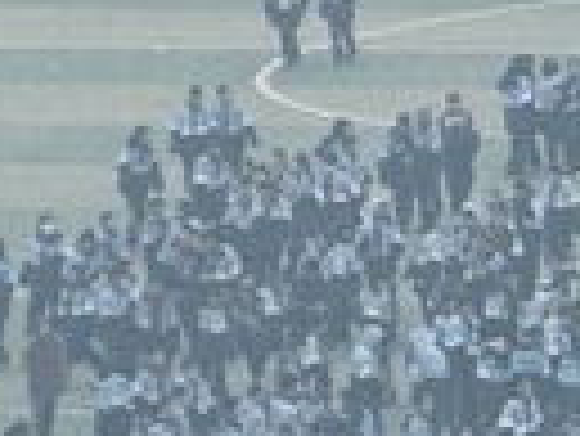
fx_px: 15916
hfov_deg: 2.1
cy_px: -414
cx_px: 1695
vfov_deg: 1.6
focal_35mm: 949
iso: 40
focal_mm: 15.66
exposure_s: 1/263
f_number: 2.8
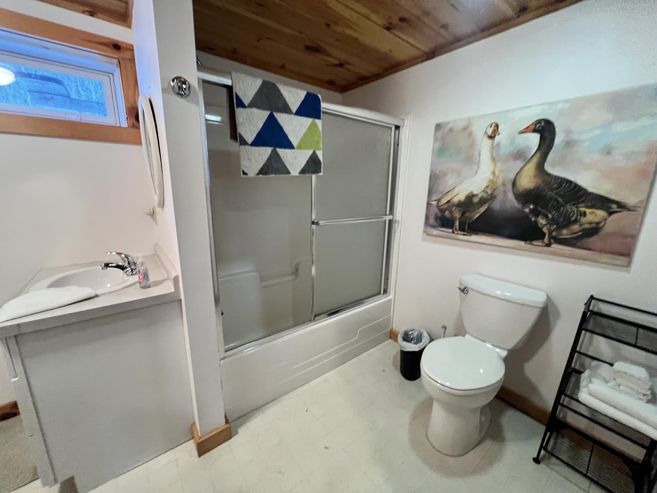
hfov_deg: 106.2
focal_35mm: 13
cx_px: 328
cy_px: 246
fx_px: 247
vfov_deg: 89.9
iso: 500
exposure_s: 1/60
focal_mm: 1.57
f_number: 1.8
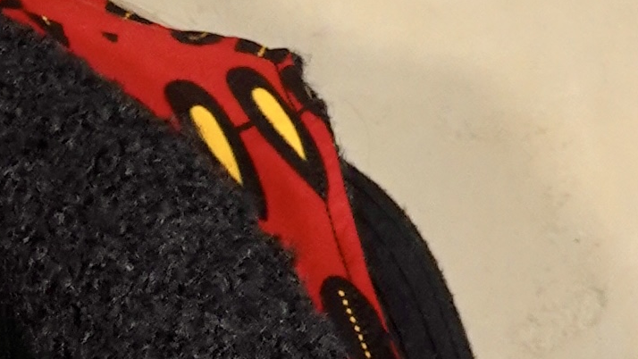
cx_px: -333
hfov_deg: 7.2
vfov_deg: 3.9
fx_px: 5009
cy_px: 1301
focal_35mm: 296
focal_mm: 18.24
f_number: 4
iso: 800
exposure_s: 1/50
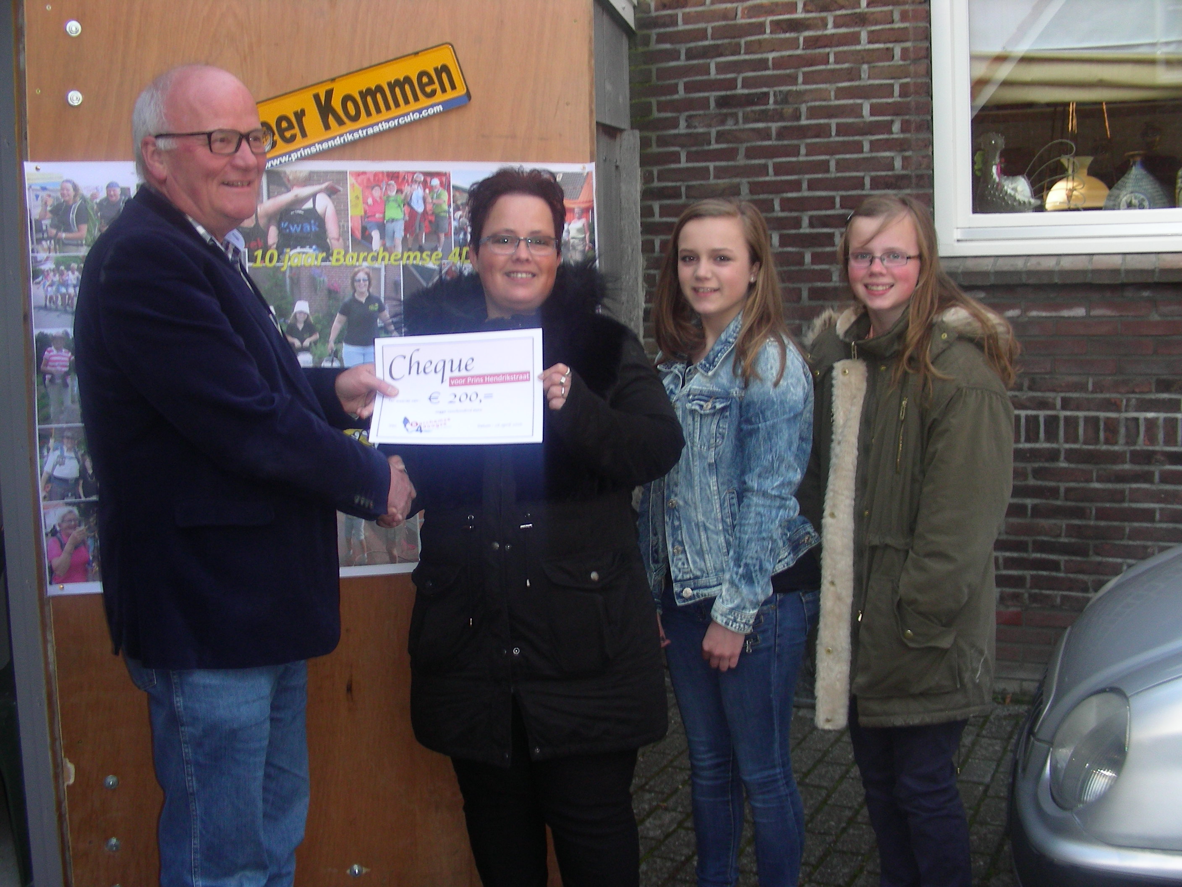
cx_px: 591
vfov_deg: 37.7
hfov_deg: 49.0
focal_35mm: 38
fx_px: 1298
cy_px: 444
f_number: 3.5
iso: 50
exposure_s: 1/30
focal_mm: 6.3
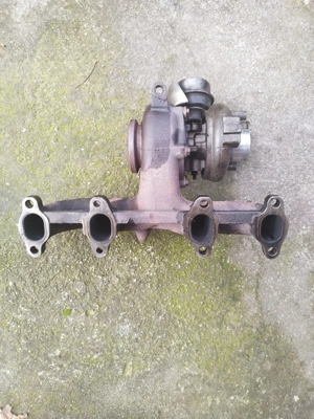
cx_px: 157
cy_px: 210
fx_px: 290
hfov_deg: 56.8
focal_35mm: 24
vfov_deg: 71.6
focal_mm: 5.89
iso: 100
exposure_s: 1/100
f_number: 1.89
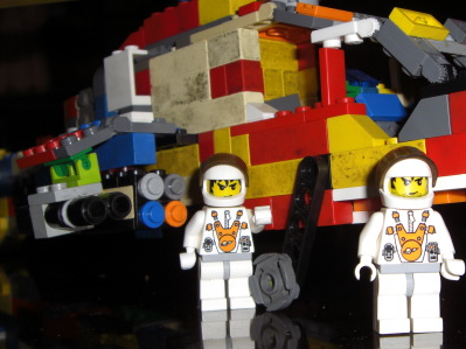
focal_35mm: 61
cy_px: 188
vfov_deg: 24.0
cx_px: 321
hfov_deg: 31.4
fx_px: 821
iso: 64
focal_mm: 6.2
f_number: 2.7
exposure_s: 1/60
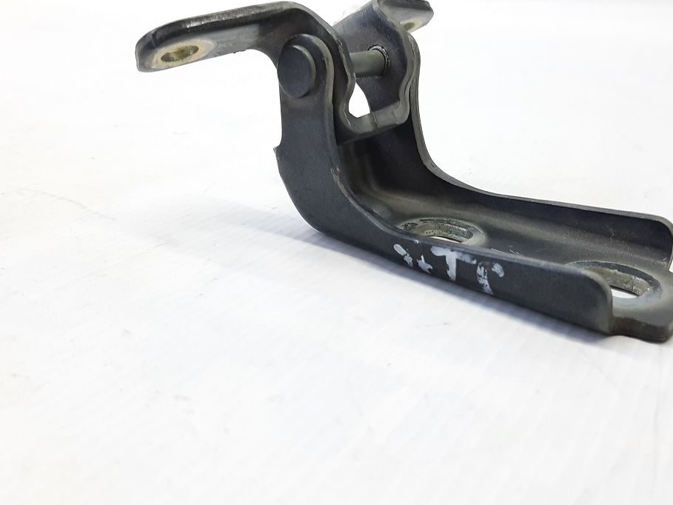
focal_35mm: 33
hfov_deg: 55.3
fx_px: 642
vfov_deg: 42.9
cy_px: 218
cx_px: 361
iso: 80
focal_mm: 4.6
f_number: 2
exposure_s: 1/50
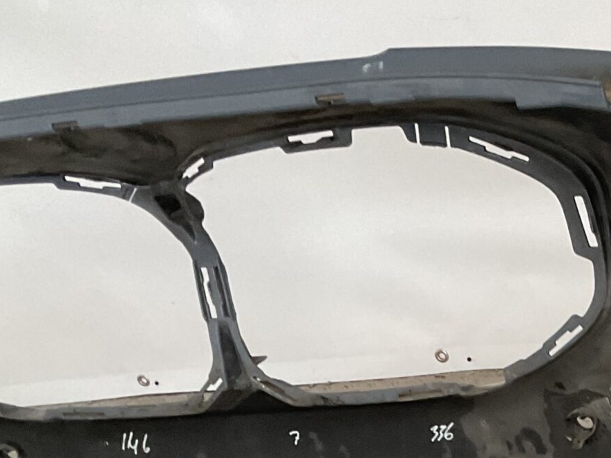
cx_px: 732
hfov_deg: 21.6
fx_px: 1483
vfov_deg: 16.9
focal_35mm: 84
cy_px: 526
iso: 100
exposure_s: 1/50
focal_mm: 3
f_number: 1.8
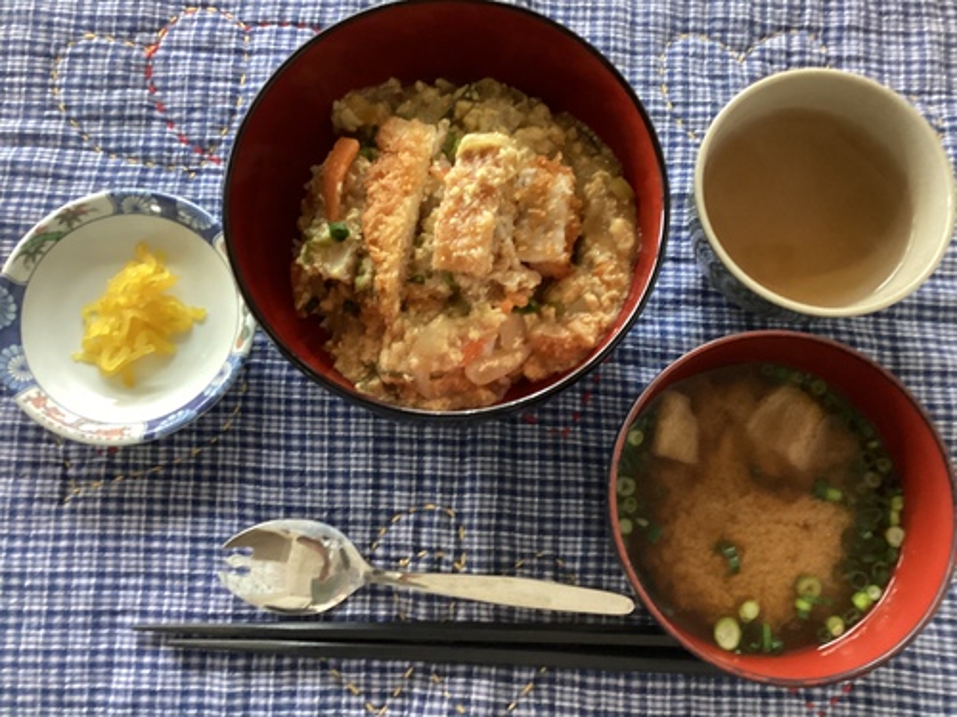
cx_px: 478
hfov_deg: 58.4
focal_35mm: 31
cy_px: 358
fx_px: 857
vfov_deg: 45.4
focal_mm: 3.3
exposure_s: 1/25
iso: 400
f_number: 2.4
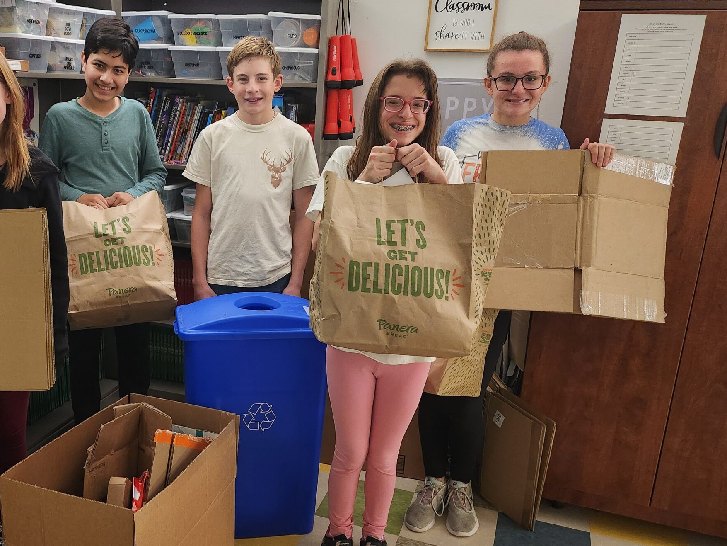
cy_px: 307
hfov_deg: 51.8
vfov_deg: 40.6
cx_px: 254
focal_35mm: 35
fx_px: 735
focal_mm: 5
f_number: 1.8
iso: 640
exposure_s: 1/40
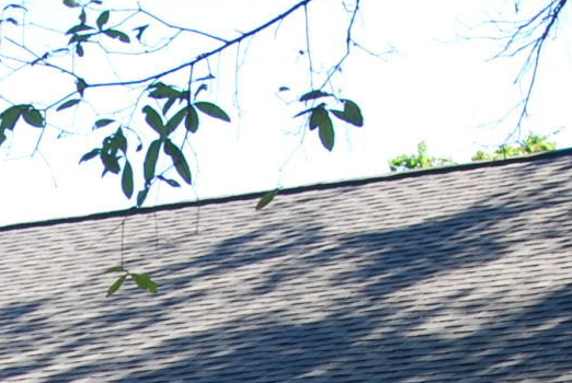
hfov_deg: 9.1
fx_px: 3565
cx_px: 99
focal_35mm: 224
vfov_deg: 6.1
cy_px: 655
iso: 100
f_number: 4
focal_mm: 26
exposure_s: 1/160
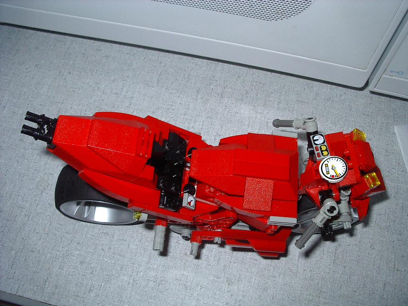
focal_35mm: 38
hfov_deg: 49.0
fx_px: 448
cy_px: 153
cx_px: 204
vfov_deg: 37.7
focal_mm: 5.8
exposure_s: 1/60
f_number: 4.8
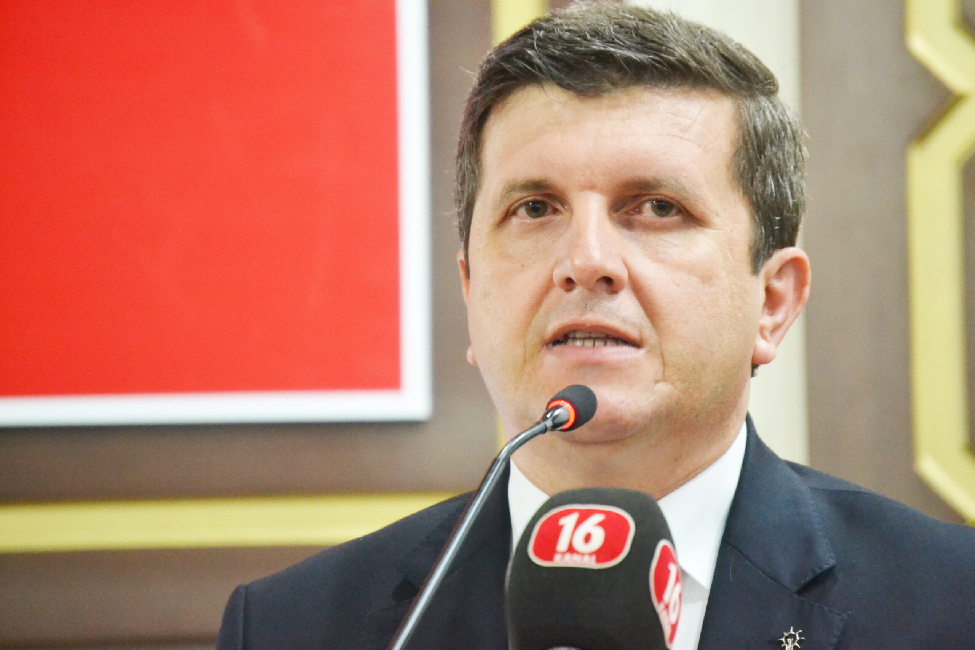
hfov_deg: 7.8
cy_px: 325
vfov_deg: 5.2
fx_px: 7109
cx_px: 488
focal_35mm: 262
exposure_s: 1/25
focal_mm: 175
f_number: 5.3
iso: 3200
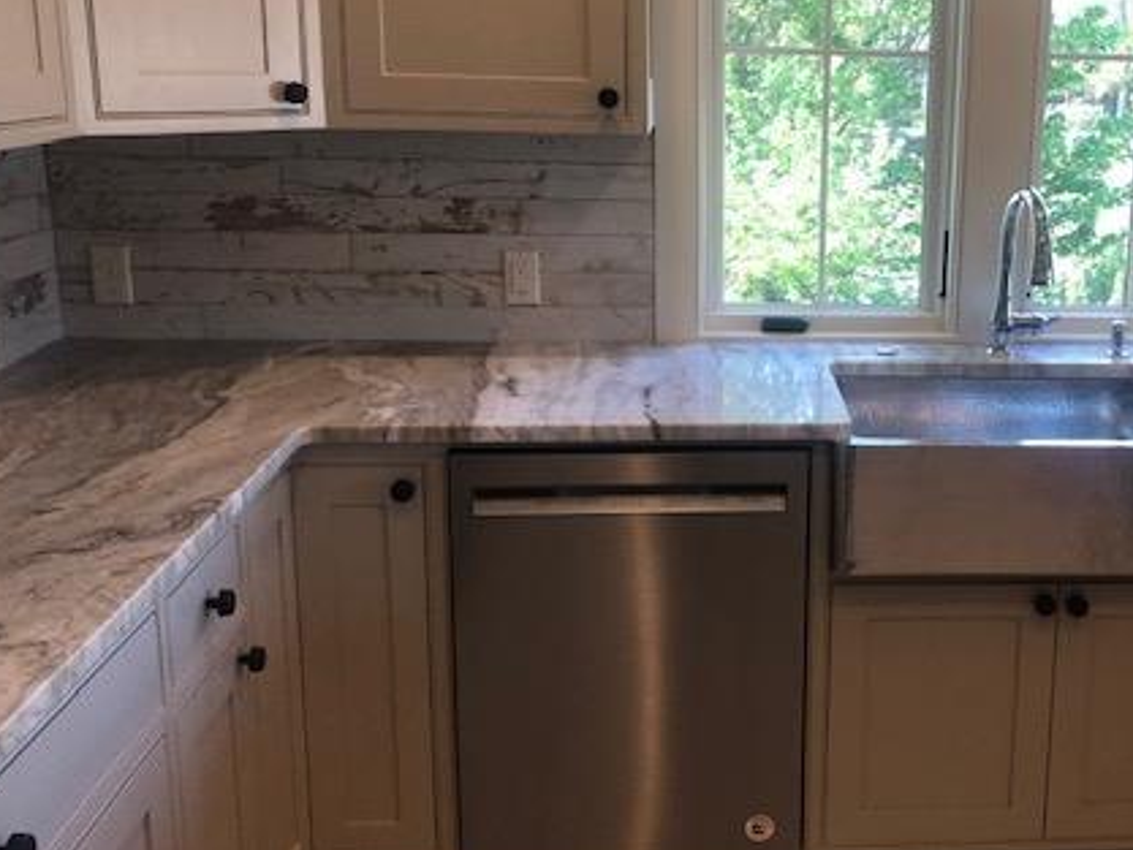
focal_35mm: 43
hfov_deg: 42.6
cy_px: 361
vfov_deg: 33.6
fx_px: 1408
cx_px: 834
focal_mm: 3.99
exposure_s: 1/120
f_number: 1.8
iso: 64
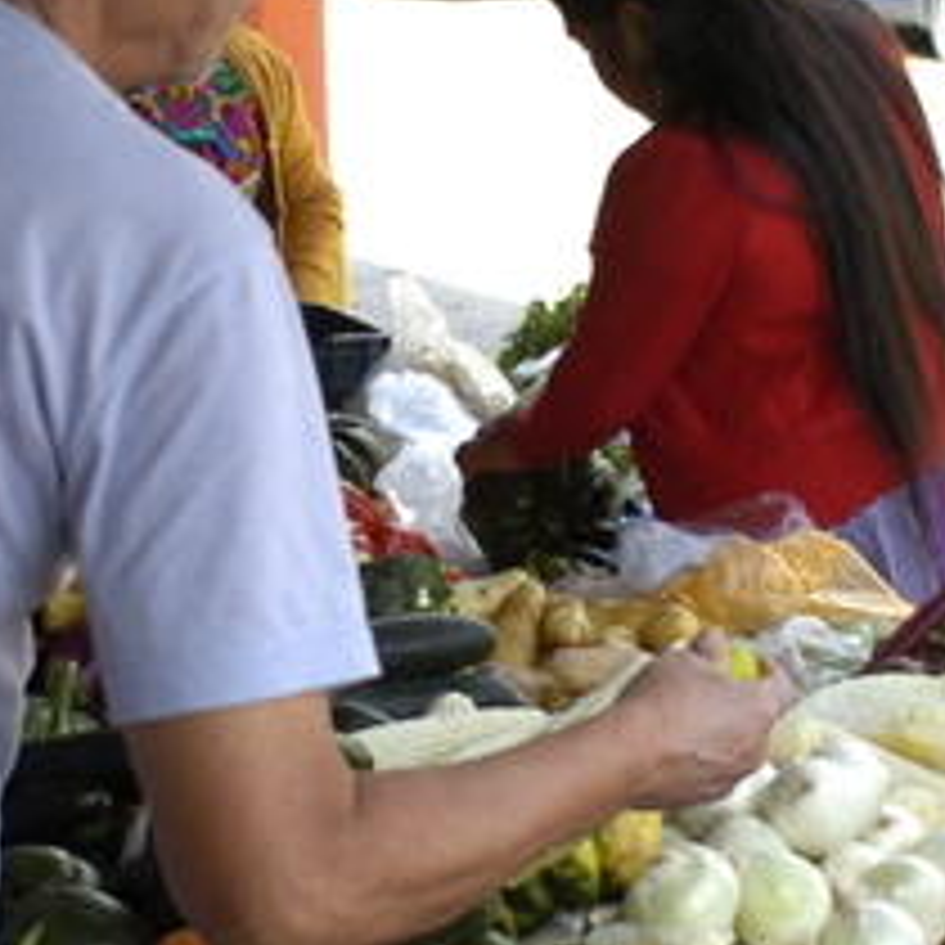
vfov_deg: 12.2
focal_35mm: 143
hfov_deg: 12.2
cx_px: 544
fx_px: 4414
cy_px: 596
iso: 400
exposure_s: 1/400
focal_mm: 25
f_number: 4
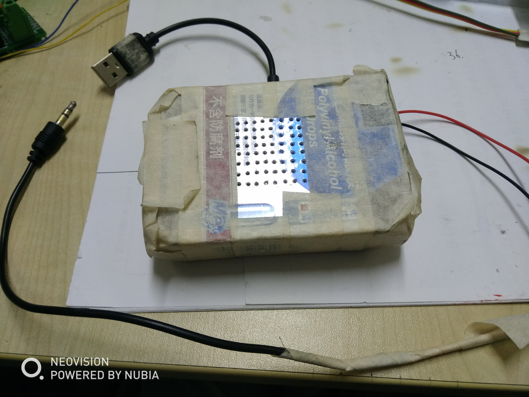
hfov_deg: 81.7
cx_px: 264
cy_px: 198
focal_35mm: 20
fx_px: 306
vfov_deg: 66.0
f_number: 2.2
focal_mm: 3.46
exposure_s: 1/33
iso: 200
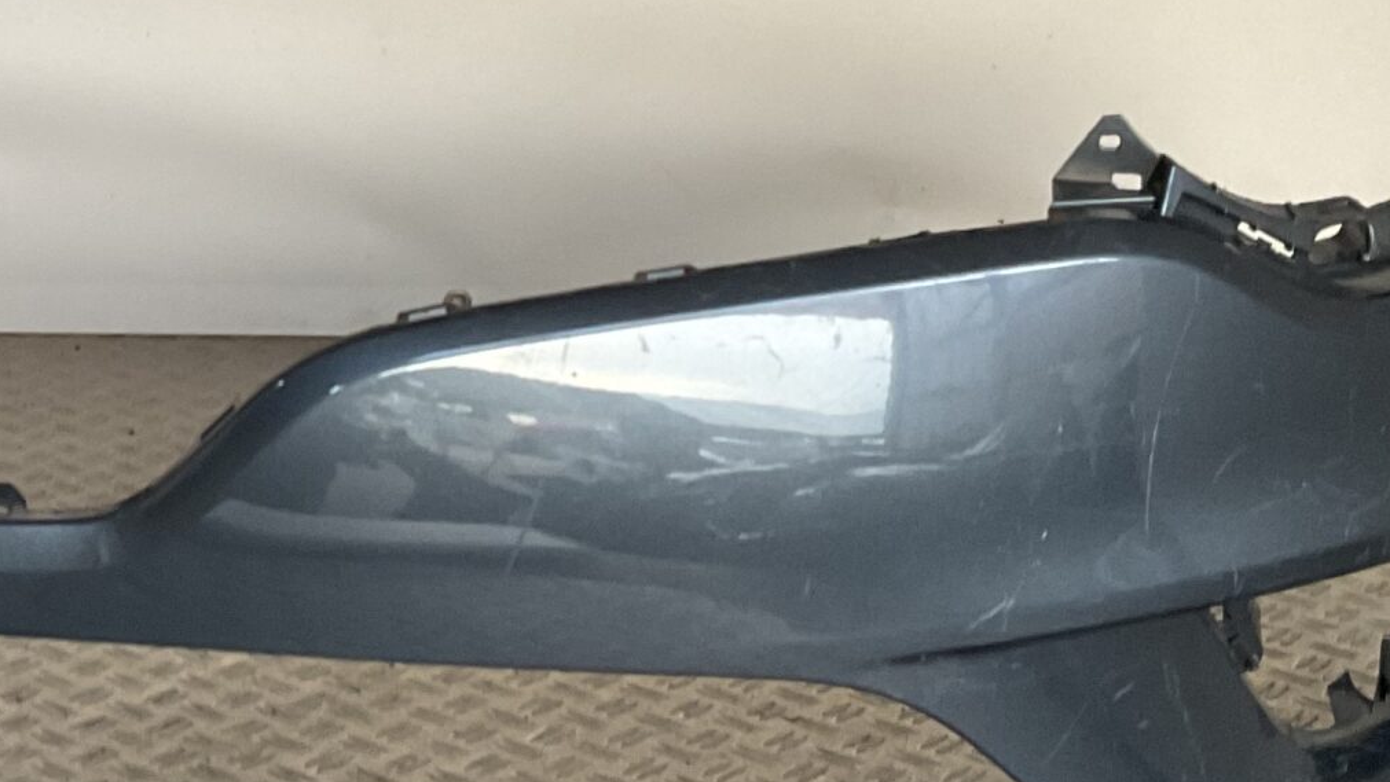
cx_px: 15
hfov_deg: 25.3
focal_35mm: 80
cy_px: 136
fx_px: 2949
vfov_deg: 15.0
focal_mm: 3
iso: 80
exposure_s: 1/50
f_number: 1.8
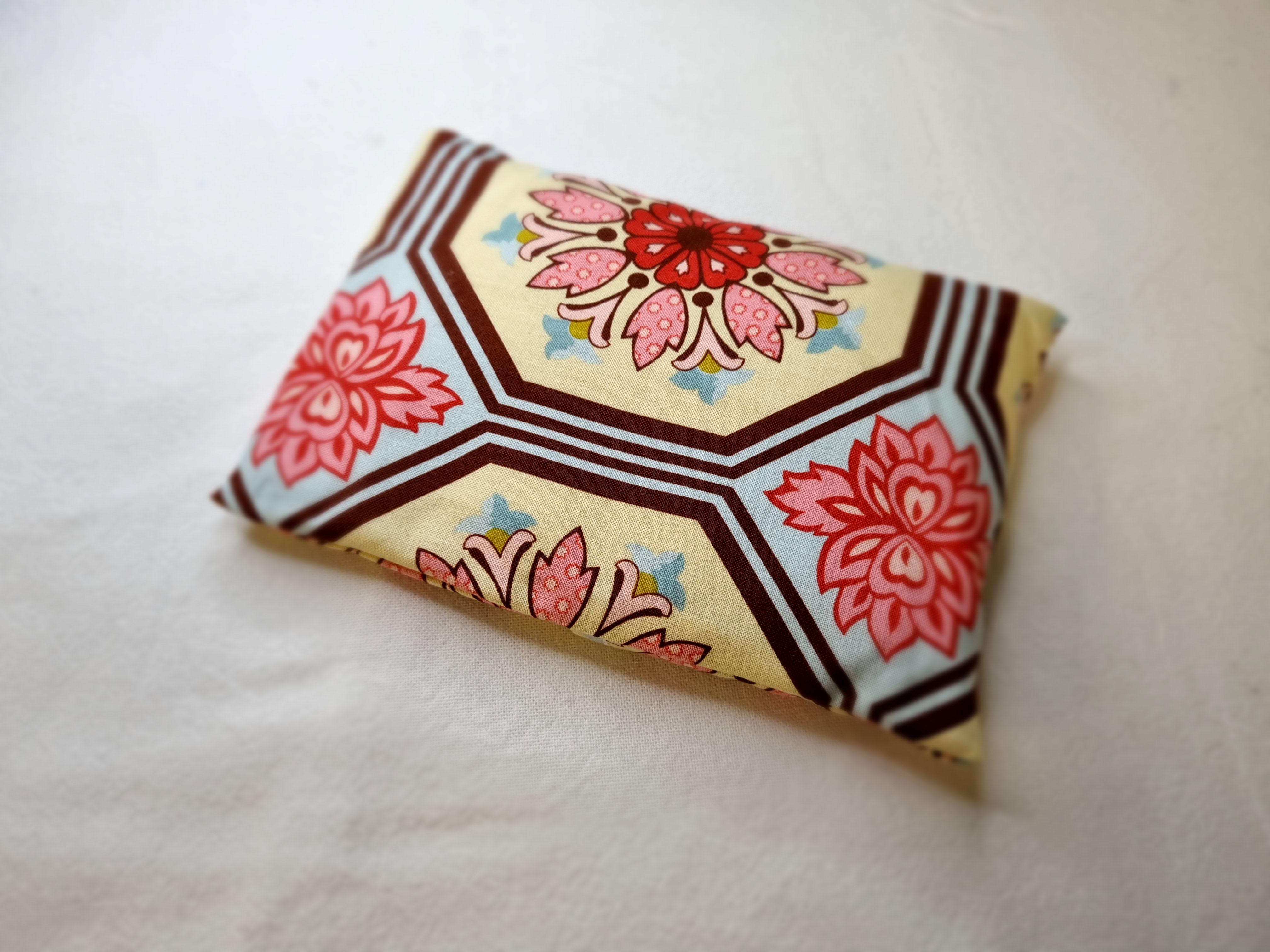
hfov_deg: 67.3
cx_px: 635
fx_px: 954
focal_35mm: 26
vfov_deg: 53.1
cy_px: 476
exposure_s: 1/100
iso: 50
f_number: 1.8
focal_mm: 5.4
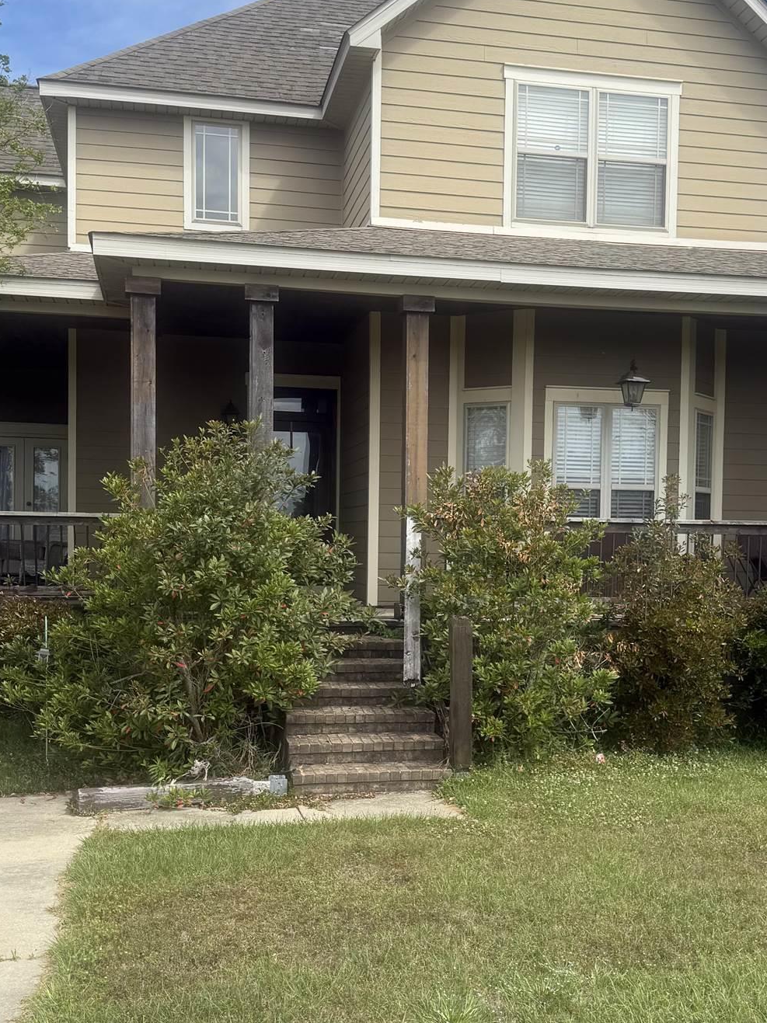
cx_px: 456
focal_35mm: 42
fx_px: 1241
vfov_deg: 44.7
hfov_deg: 34.2
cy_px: 565
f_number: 1.78
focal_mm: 6.76
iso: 80
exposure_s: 1/3279
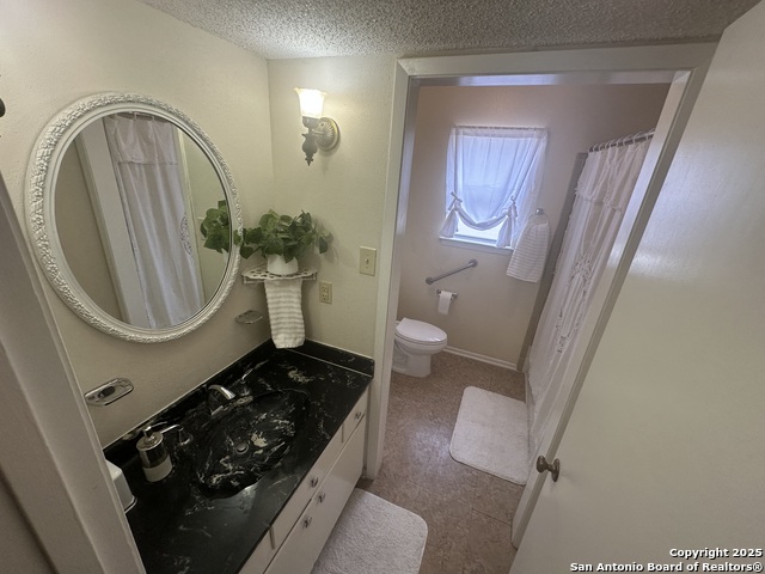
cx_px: 382
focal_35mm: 14
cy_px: 287
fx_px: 309
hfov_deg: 102.1
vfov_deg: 85.7
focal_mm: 2.22
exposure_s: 1/120
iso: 160
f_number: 2.2
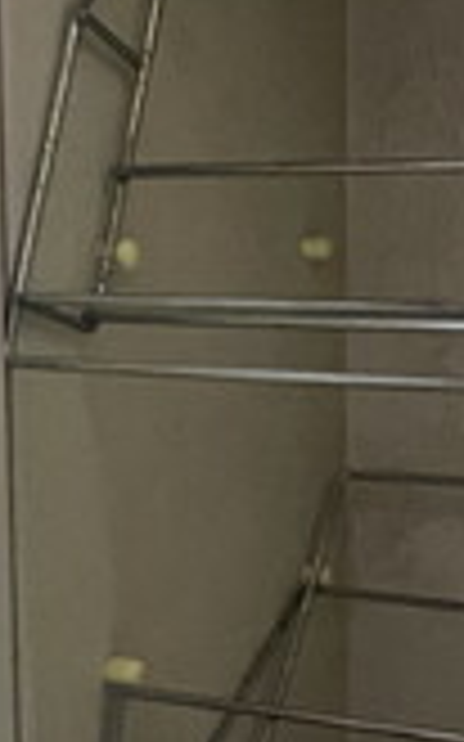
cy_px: 405
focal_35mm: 72
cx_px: 423
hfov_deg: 17.8
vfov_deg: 28.6
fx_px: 1458
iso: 500
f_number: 2.4
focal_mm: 1.55
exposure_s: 1/50
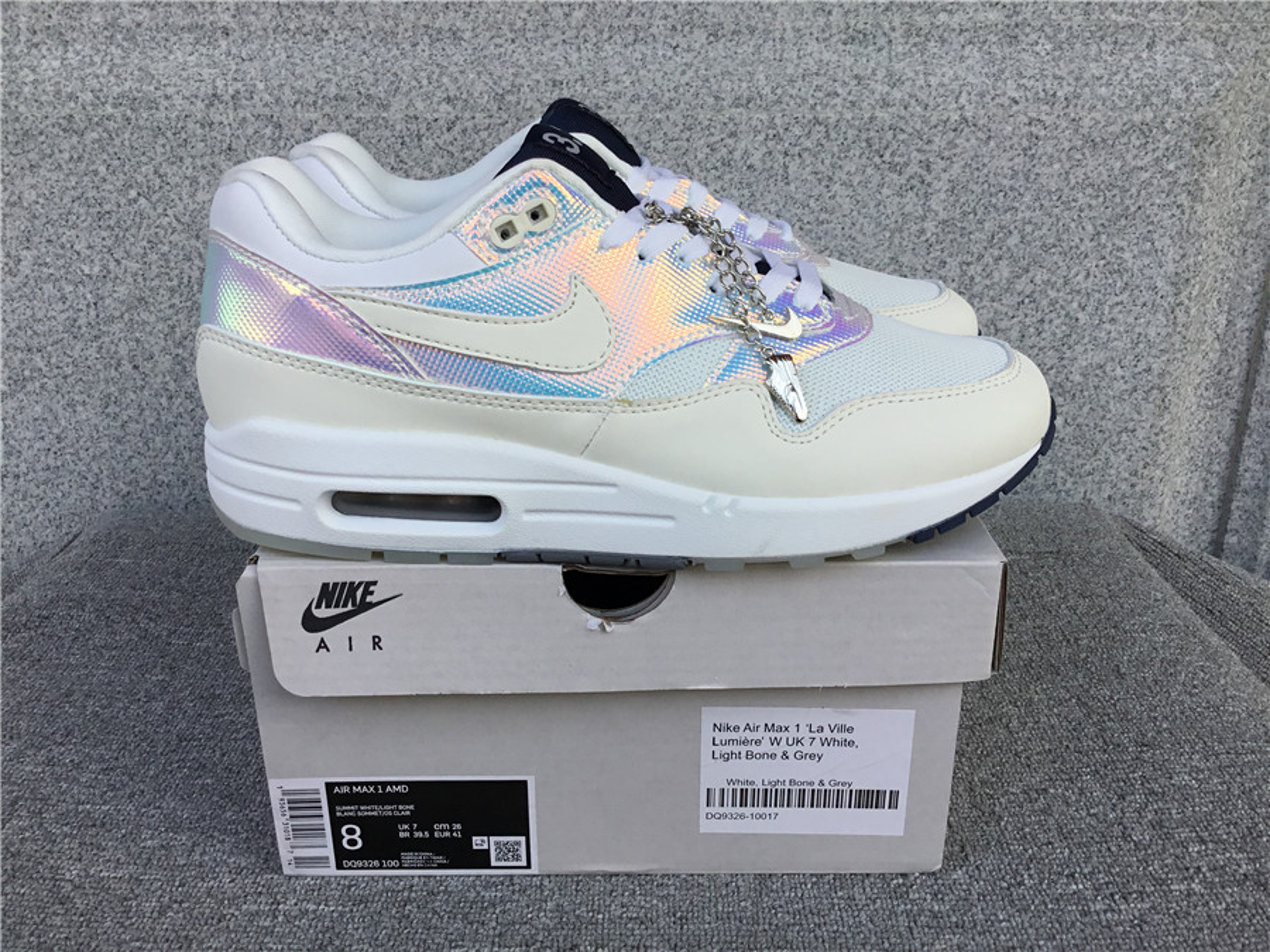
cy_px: 476
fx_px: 1137
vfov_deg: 45.4
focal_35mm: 31
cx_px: 635
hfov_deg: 58.4
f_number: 2.4
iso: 25
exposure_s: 1/330
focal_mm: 3.3
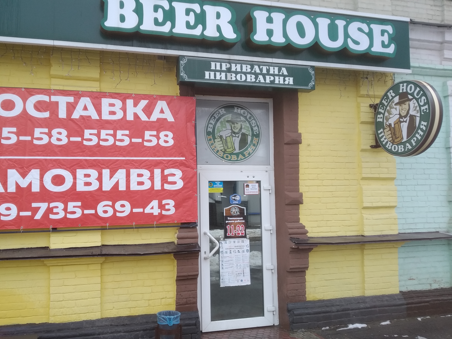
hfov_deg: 58.1
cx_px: 193
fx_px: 405
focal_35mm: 31
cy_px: 176
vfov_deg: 45.4
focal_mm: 3.82
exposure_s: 1/132
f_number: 2.2
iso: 100
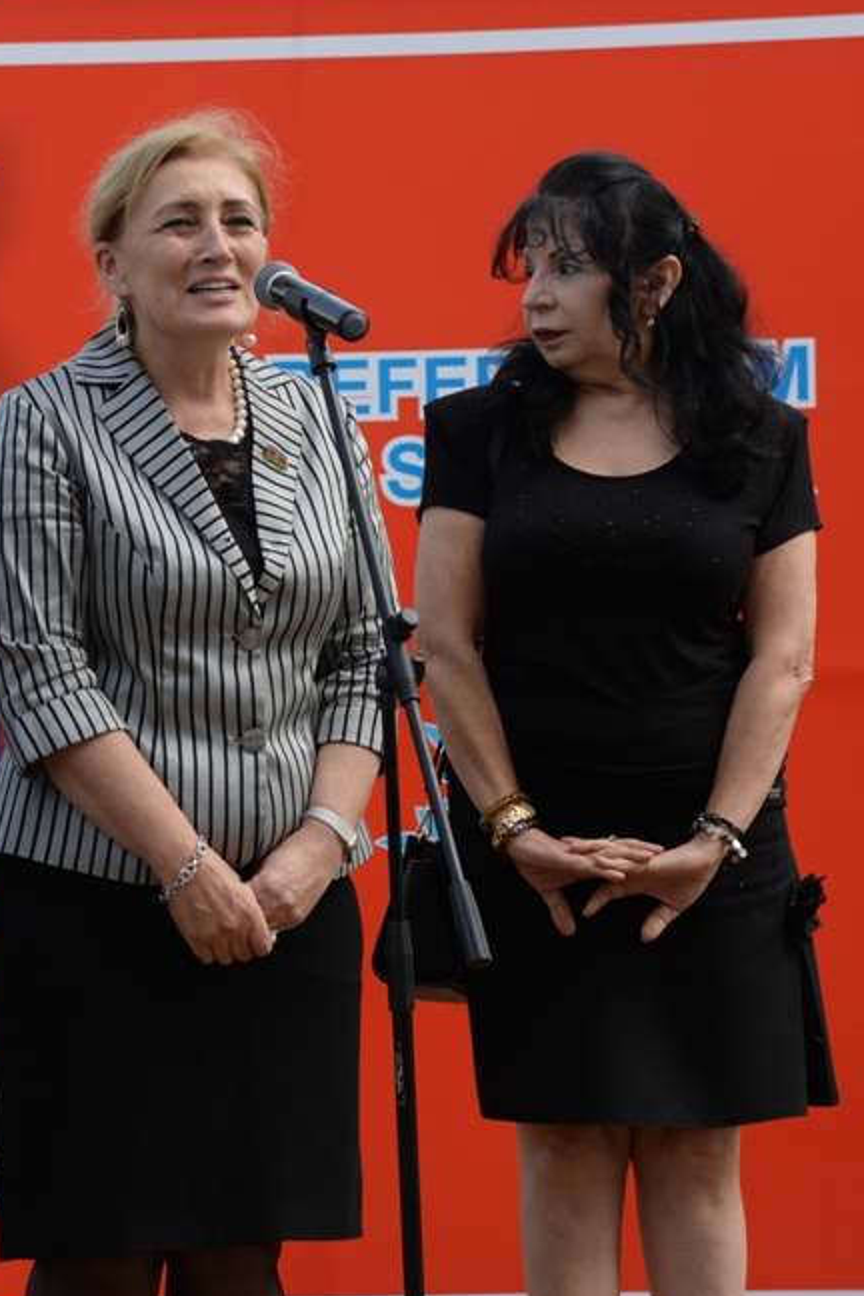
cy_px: 661
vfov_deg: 12.4
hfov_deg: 8.3
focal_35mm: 166
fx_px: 5976
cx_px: 196
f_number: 6.3
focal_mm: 105
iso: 560
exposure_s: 1/800
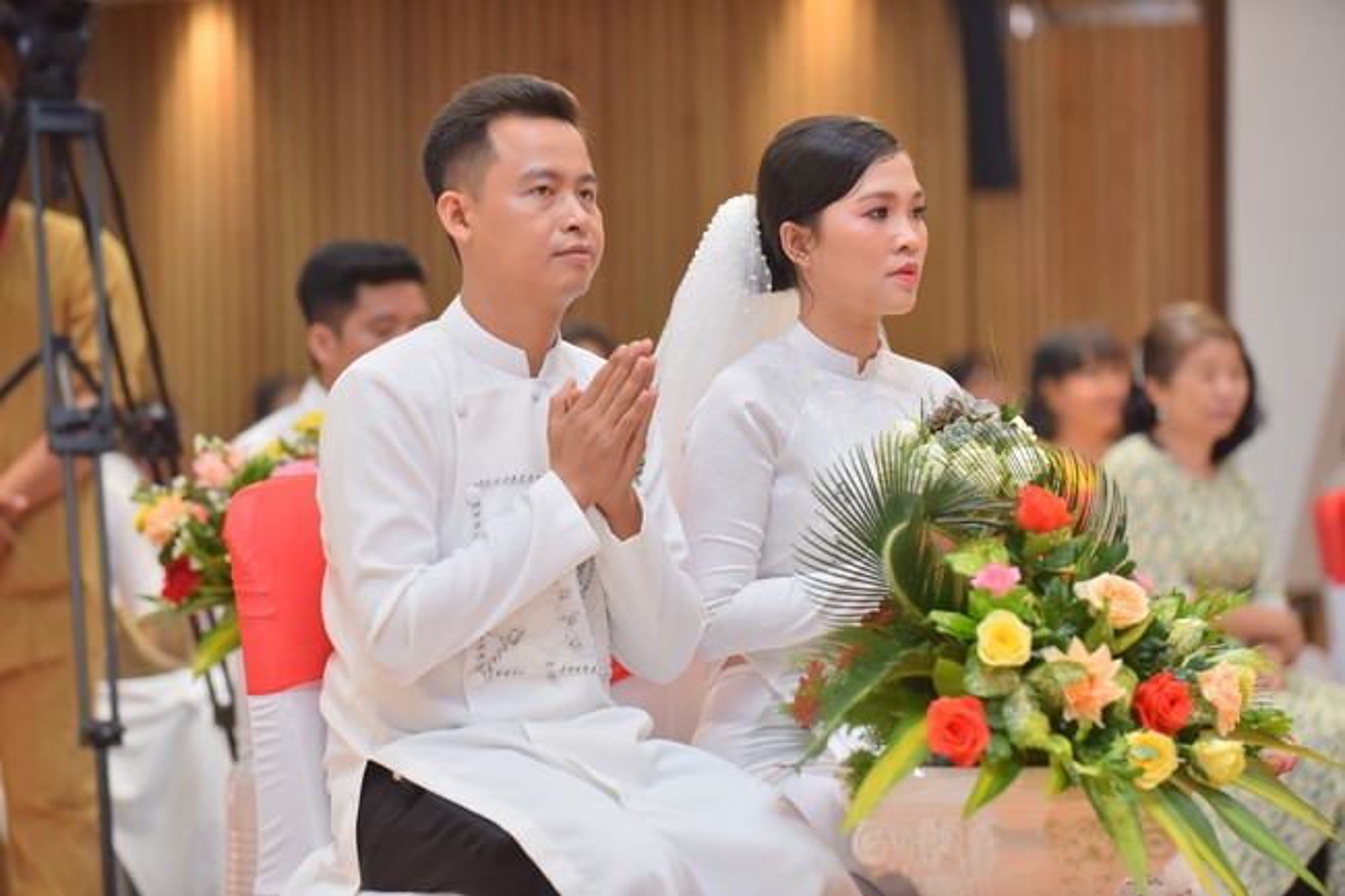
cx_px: 672
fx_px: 5042
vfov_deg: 10.2
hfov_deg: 15.2
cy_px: 448
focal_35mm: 135
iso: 1000
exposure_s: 1/200
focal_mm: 135
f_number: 3.2
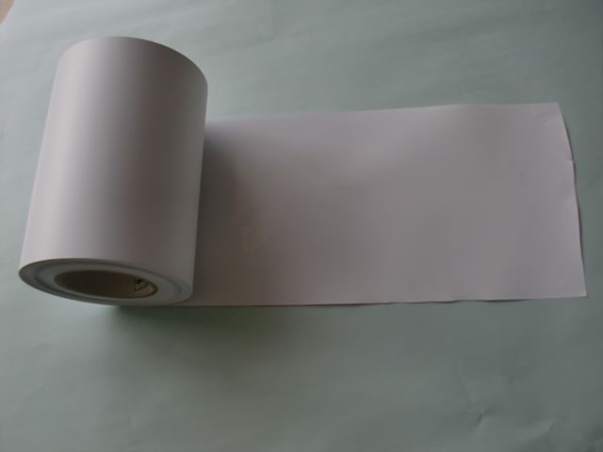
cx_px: 302
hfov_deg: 51.4
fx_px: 627
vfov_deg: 39.7
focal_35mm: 36
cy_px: 226
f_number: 2.8
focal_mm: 6.3
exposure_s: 1/125
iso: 64
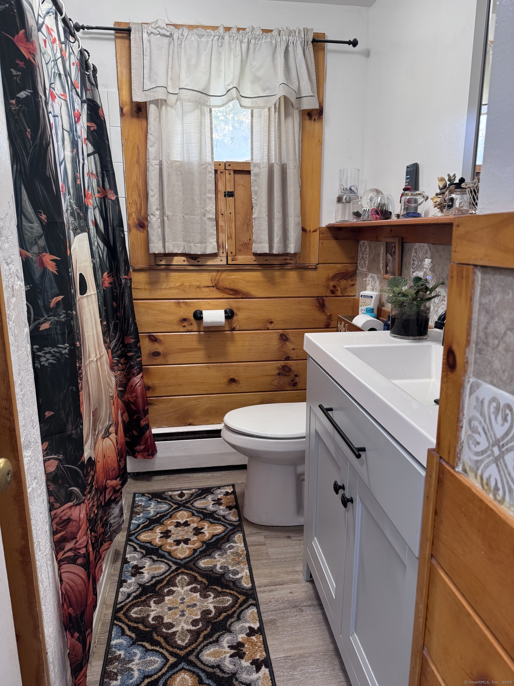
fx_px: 475
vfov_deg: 71.6
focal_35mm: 24
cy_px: 343
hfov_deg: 56.8
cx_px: 257
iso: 160
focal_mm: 6.76
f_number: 1.78
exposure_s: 1/60
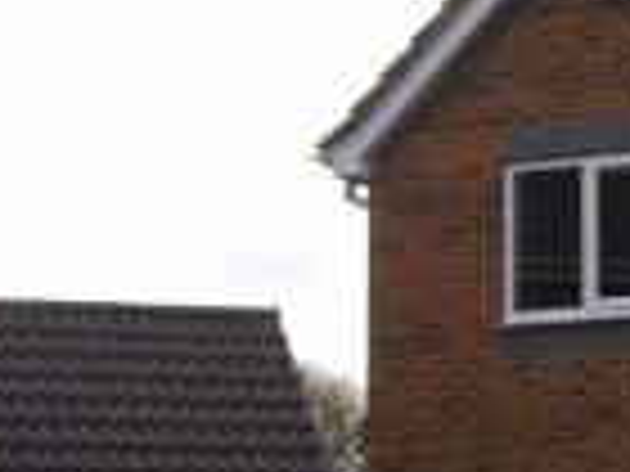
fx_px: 2421
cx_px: 817
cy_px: 407
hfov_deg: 14.2
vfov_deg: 11.1
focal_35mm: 133
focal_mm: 8.1
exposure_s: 1/176
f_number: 5.1
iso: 50
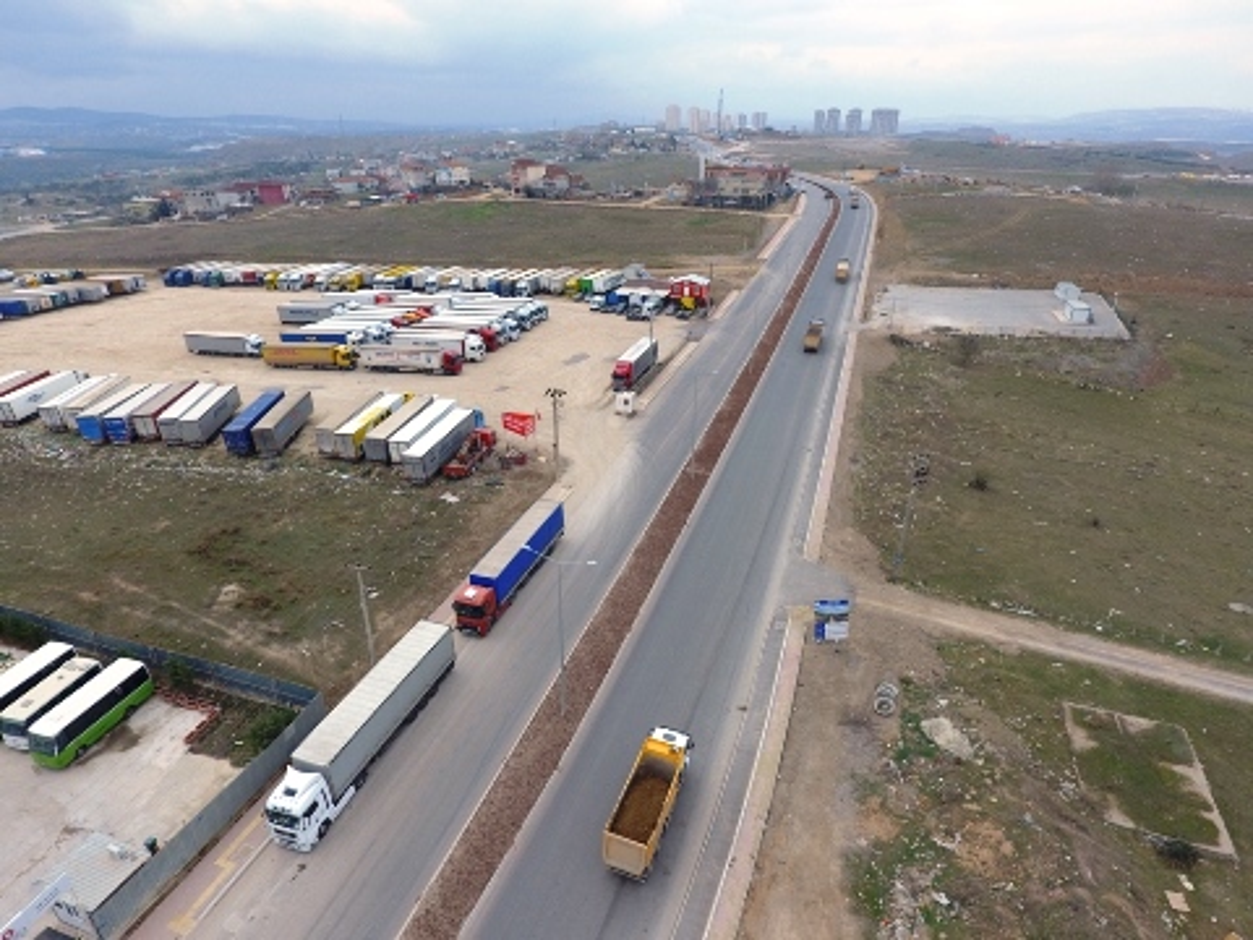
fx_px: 724
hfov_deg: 81.7
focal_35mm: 20
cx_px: 626
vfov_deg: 66.0
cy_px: 470
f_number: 2.8
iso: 100
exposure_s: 1/149
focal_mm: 3.61
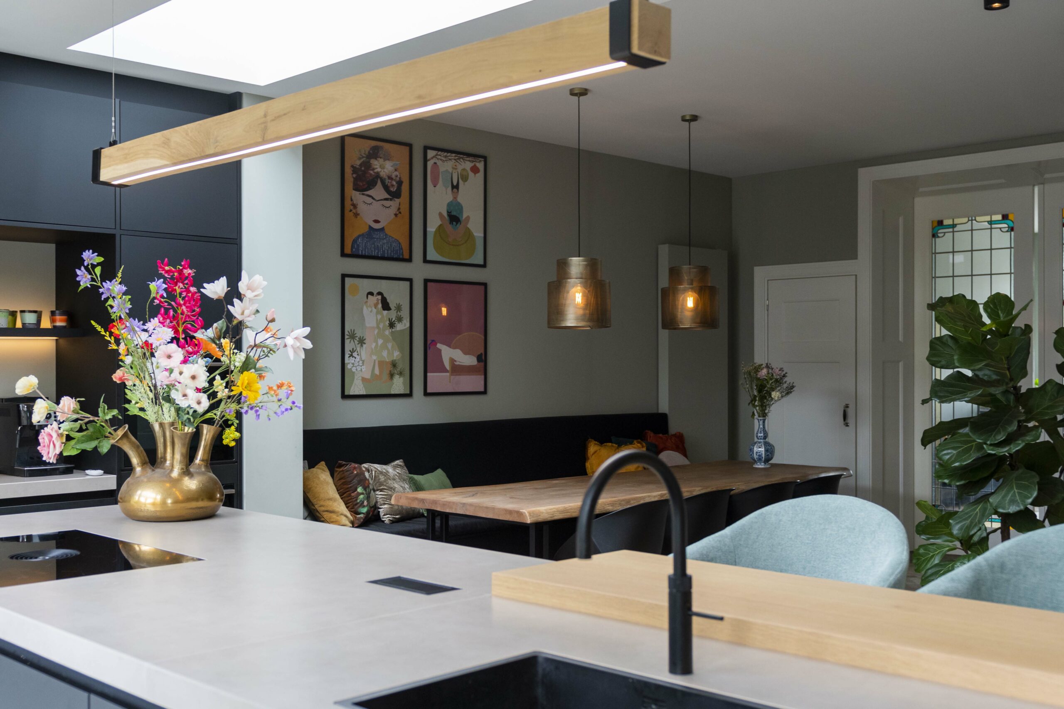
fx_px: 1064
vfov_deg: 36.9
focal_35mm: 36
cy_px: 354
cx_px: 532
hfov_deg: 53.1
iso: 450
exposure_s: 1/100
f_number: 2.8
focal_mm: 24
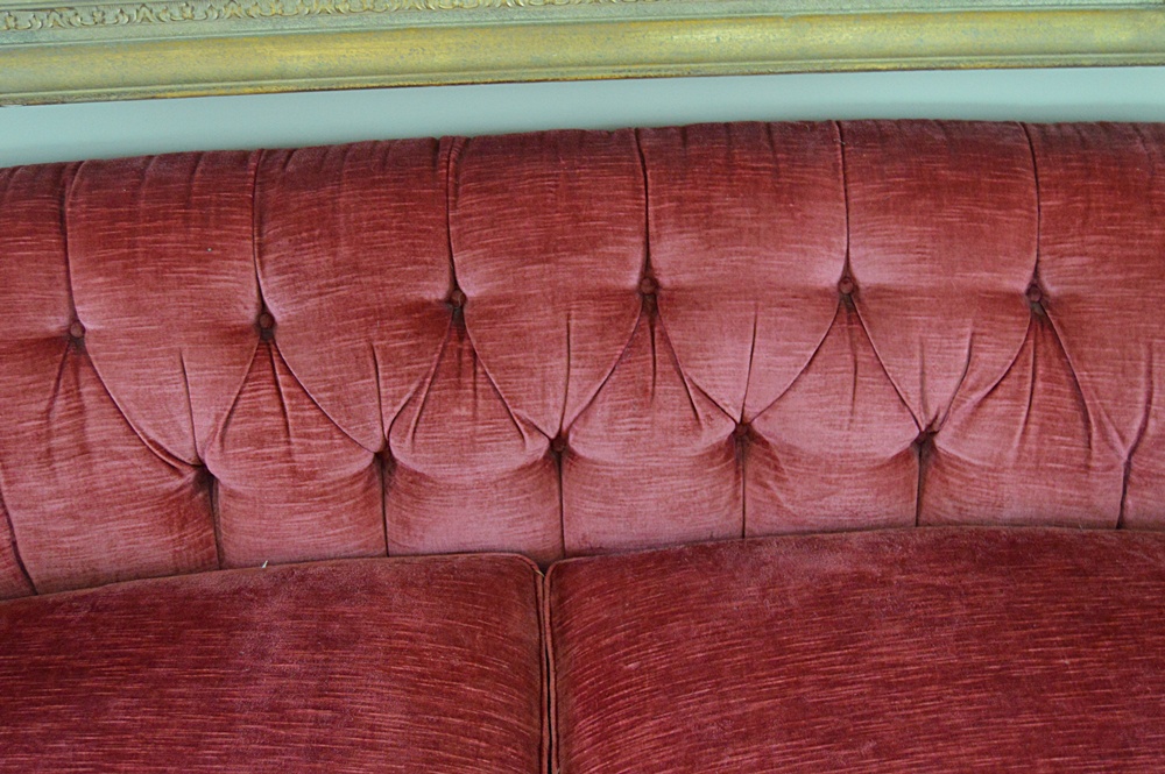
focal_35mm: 39
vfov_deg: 34.2
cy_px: 387
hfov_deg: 49.6
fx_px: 1261
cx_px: 582
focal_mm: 26
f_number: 4
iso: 3200
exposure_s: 1/20
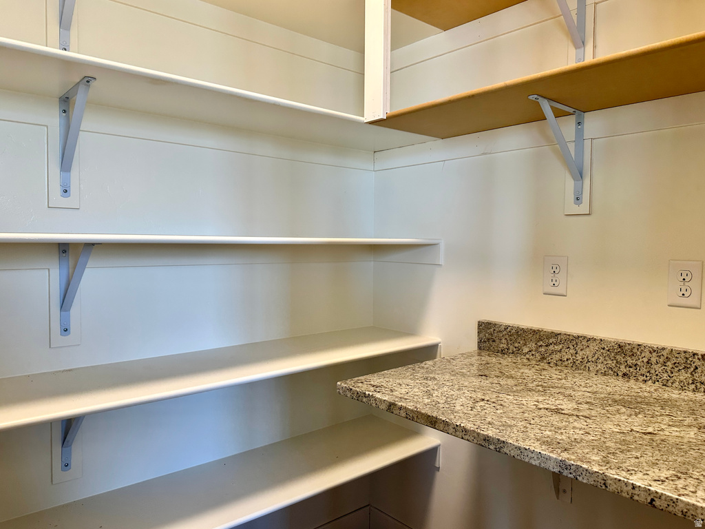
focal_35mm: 24
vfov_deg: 56.8
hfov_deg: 71.6
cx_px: 352
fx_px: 489
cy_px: 264
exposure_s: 1/120
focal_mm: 6.86
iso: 160
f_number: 1.78
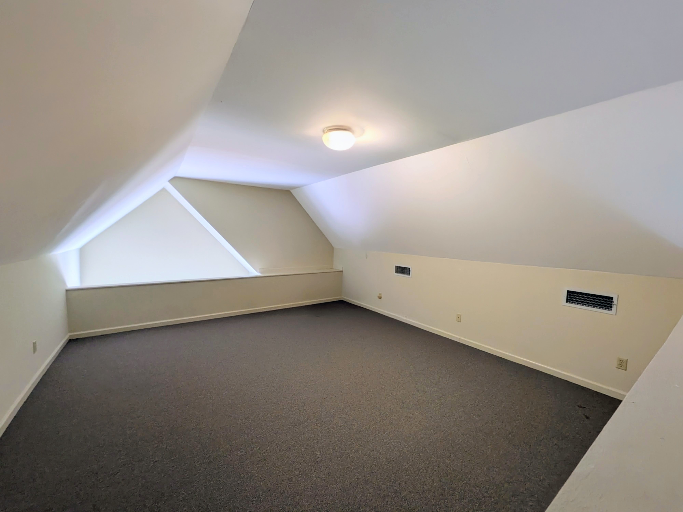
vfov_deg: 85.7
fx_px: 276
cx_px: 342
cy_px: 256
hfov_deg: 102.1
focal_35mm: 14
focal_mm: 1.85
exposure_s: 1/24
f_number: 2.2
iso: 125
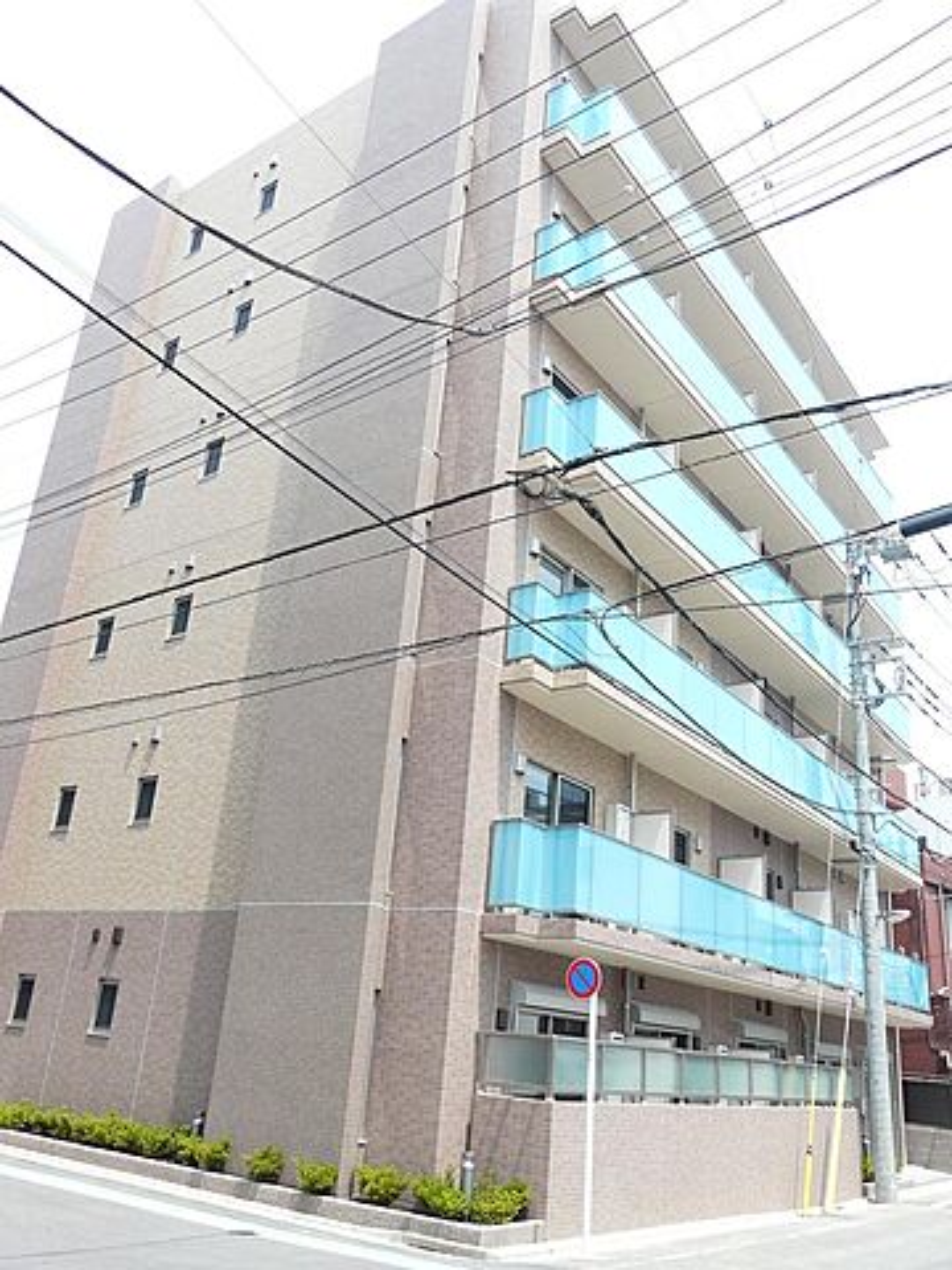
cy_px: 635
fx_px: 1027
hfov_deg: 49.7
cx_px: 476
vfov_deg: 63.4
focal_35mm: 28
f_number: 4.5
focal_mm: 4.6
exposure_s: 1/200
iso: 100
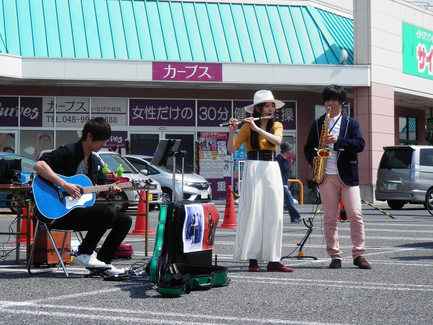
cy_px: 162
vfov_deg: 16.8
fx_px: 1101
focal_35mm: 88
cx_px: 216
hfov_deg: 22.3
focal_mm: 15.8
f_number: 4.8
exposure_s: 1/500
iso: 80
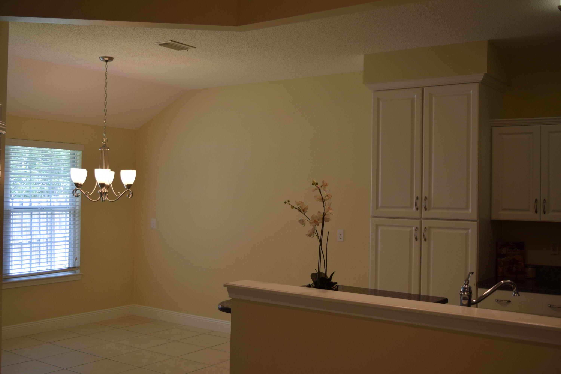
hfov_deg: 47.9
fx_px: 631
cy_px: 187
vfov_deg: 33.0
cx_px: 280
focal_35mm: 40
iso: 400
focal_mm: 27
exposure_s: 1/100
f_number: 5
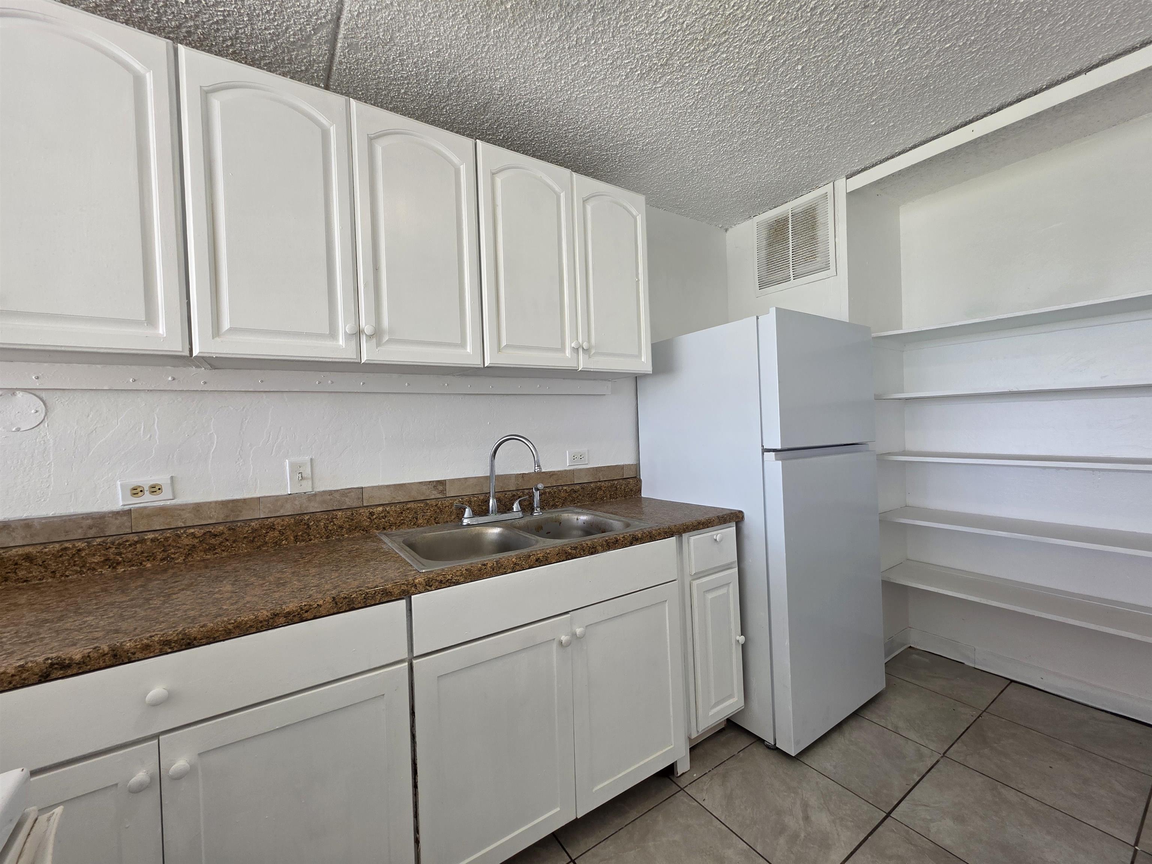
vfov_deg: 89.9
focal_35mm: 13
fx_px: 433
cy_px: 432
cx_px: 576
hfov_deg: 106.2
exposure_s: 1/120
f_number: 1.9
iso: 50
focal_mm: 2.2
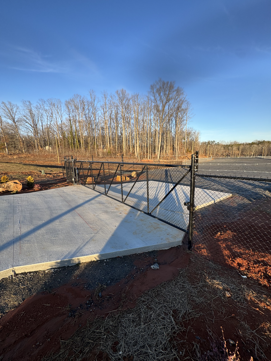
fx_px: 146
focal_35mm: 14
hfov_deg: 85.7
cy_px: 180
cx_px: 136
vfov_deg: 102.1
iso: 40
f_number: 2.2
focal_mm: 2.22
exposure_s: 1/522
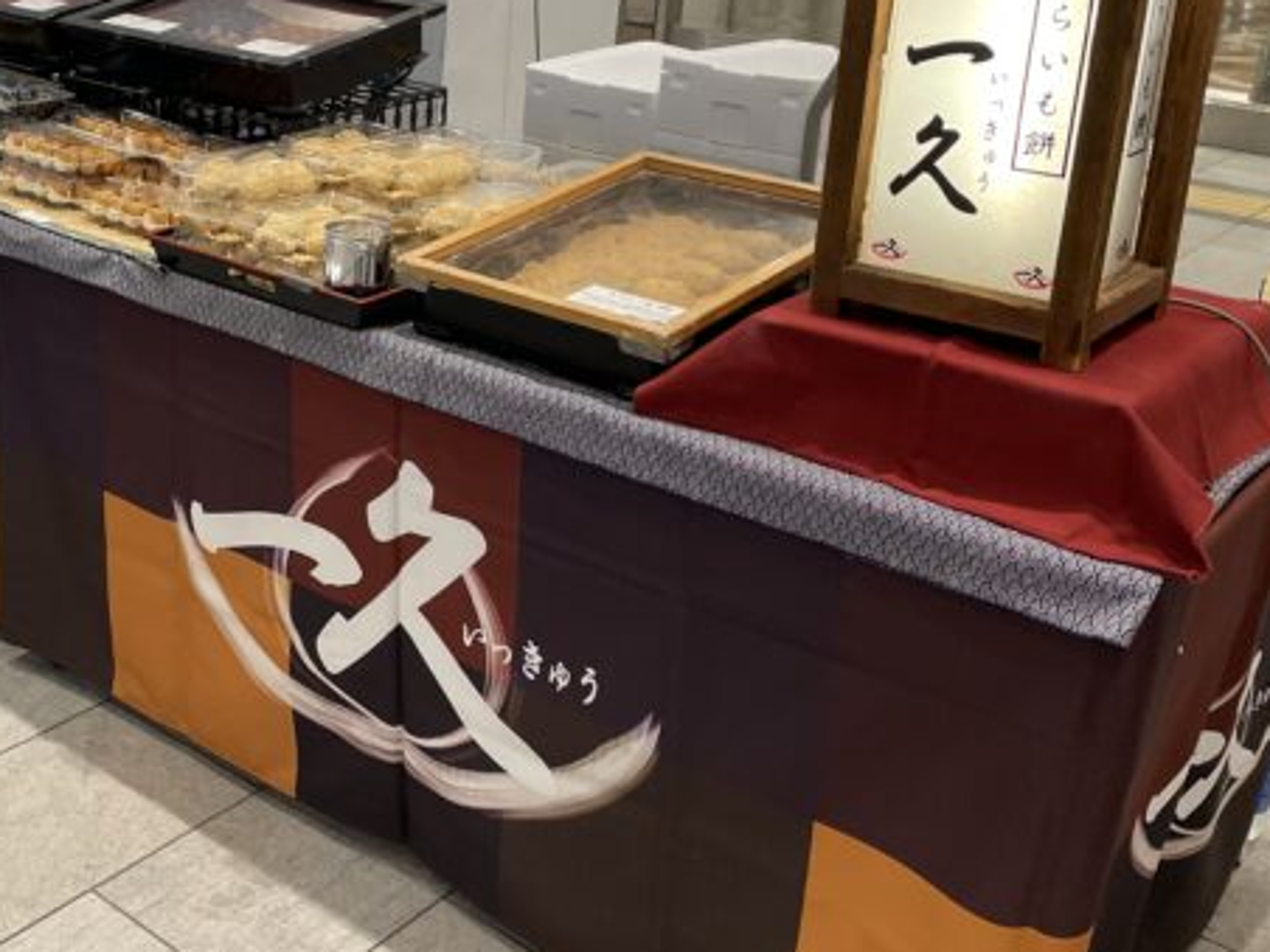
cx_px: 211
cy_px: 286
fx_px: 1688
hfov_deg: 39.2
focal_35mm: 46
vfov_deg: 31.2
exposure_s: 1/100
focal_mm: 4.2
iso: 125
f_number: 1.6
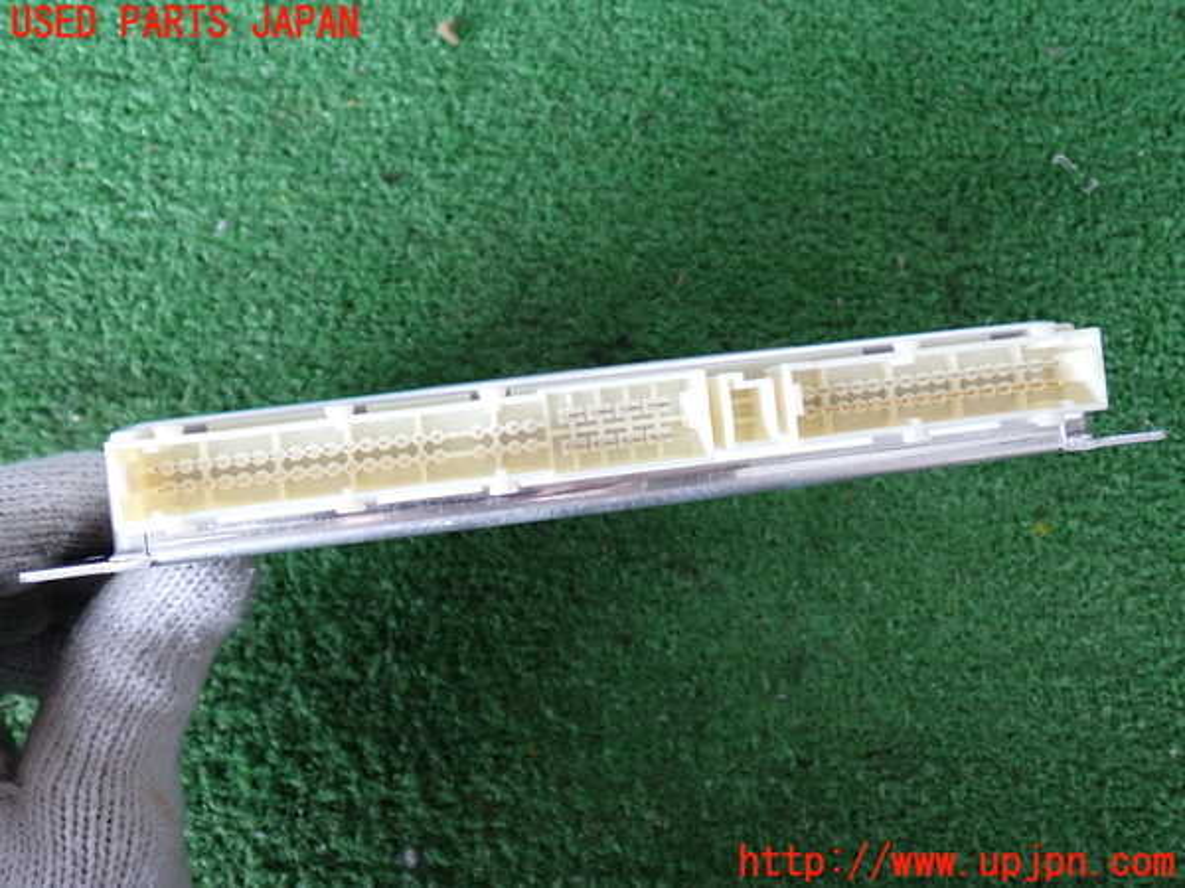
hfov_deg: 51.4
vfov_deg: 39.7
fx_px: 1232
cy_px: 444
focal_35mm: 36
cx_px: 592
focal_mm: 6.37
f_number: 2.5
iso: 200
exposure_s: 1/60
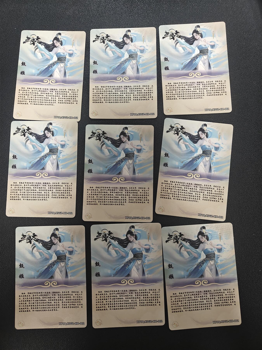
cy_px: 175
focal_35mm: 24
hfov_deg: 56.8
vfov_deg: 71.6
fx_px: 242
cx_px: 131
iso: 160
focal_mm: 5.59
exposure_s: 1/50
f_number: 1.8
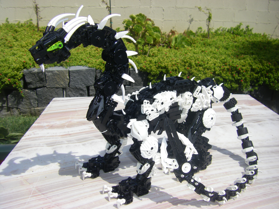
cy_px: 104
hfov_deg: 49.0
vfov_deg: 37.7
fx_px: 306
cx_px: 140
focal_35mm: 38
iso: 64
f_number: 7
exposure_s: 1/400
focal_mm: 6.3
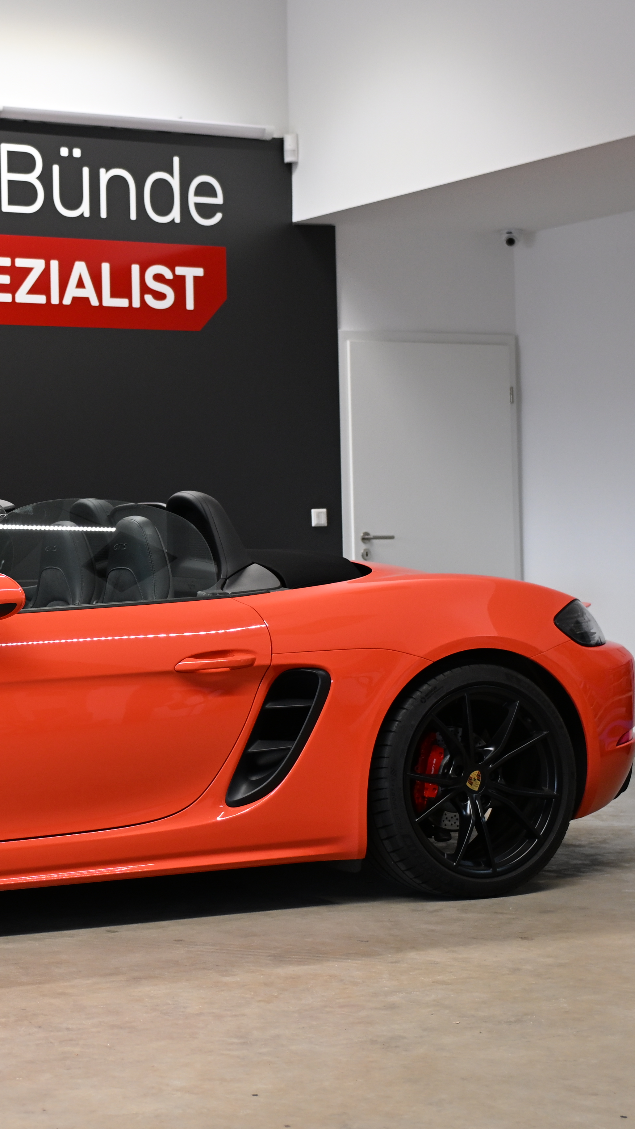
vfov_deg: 30.9
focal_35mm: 68
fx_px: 2041
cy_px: 568
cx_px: -101
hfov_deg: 17.0
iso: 400
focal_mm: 28.5
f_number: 2.8
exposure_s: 1/160
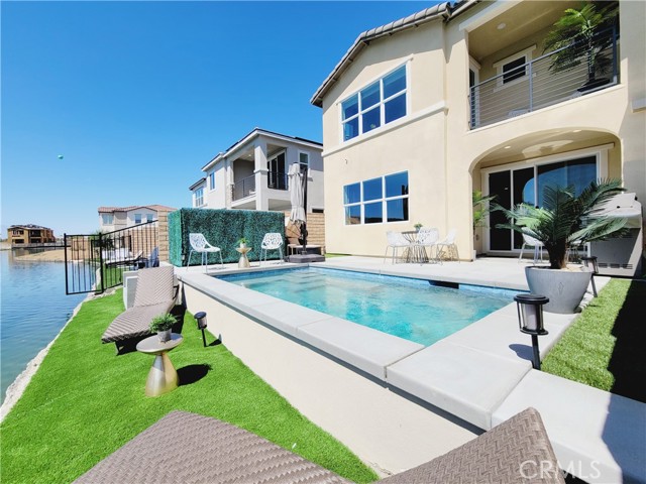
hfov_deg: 106.2
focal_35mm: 13
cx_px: 323
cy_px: 242
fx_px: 243
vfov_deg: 89.9
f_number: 2.2
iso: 50
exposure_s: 1/2308
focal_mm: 2.2
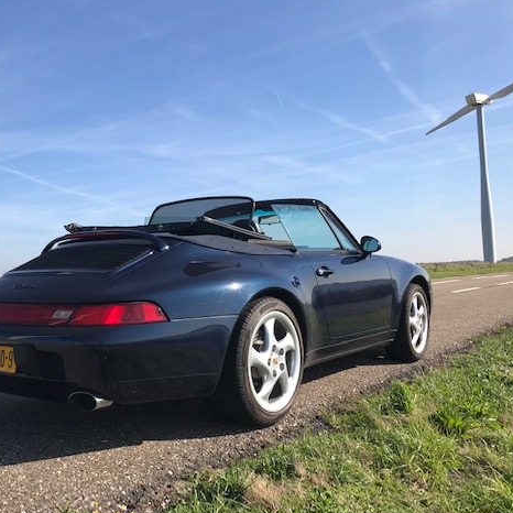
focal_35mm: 34
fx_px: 570
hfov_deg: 48.3
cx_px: 225
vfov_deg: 48.4
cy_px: 253
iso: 20
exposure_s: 1/2336
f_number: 1.8
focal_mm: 3.99
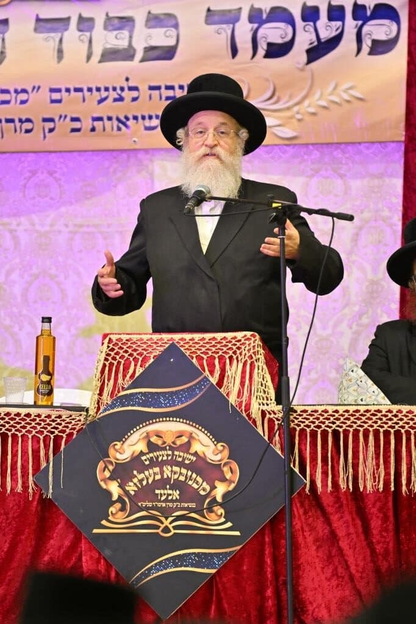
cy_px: 312
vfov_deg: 6.9
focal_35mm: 300
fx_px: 5203
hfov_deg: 4.6
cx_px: 208
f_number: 2.8
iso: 500
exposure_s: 1/200
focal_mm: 200
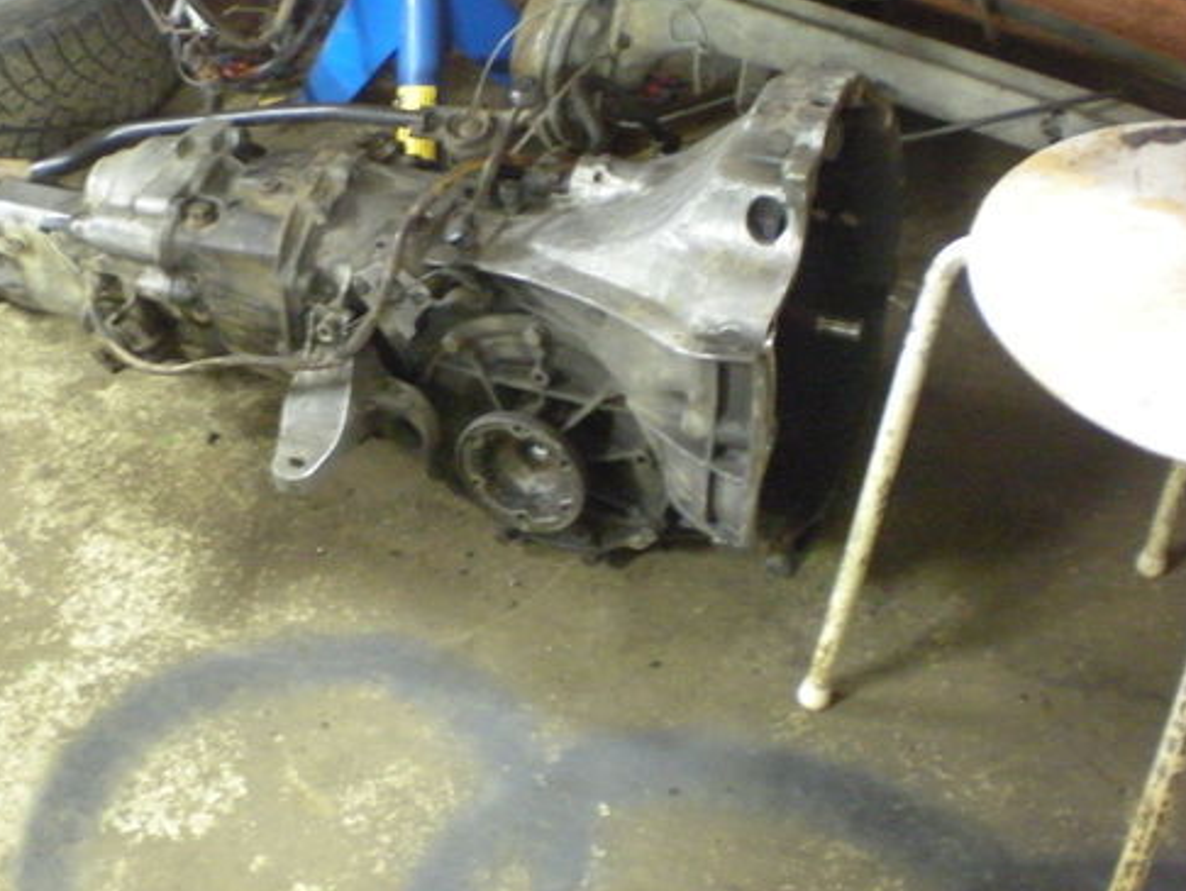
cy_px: 352
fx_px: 1714
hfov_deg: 37.8
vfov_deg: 29.1
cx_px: 415
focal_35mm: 50
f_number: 3.1
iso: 800
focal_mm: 6.3
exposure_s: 1/2.5
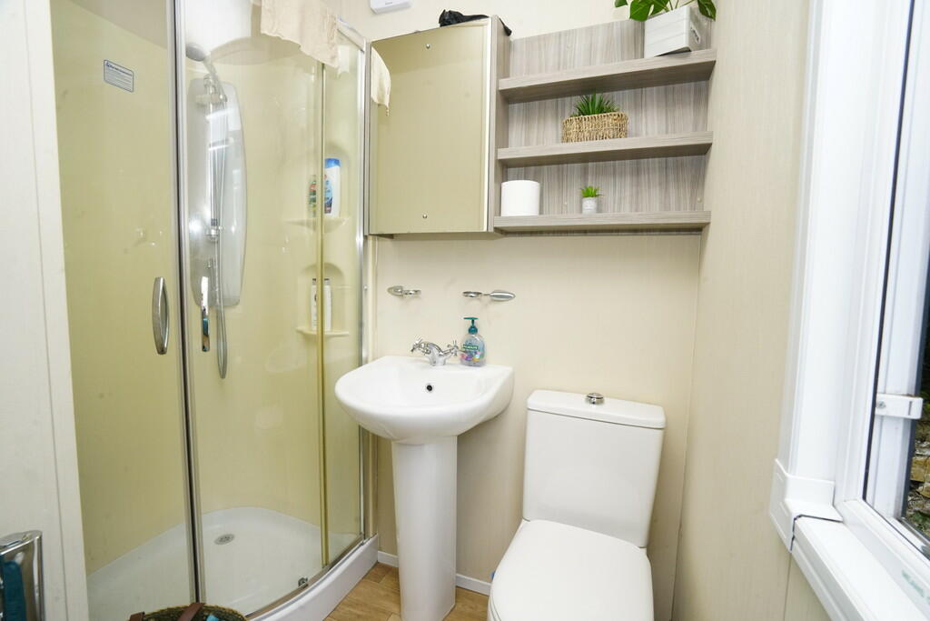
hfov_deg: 96.7
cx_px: 465
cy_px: 310
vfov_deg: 73.8
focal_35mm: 16
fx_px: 413
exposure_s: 1/60
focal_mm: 16
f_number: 13
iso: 1600
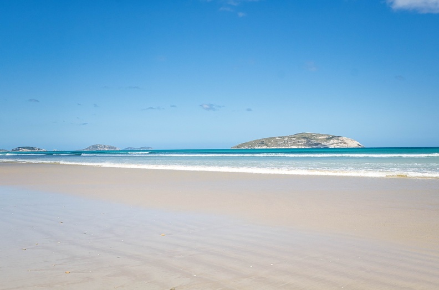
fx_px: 511
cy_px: 145
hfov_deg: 46.5
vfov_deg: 31.7
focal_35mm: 42
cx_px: 220
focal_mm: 28
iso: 400
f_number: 7.1
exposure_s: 1/1600
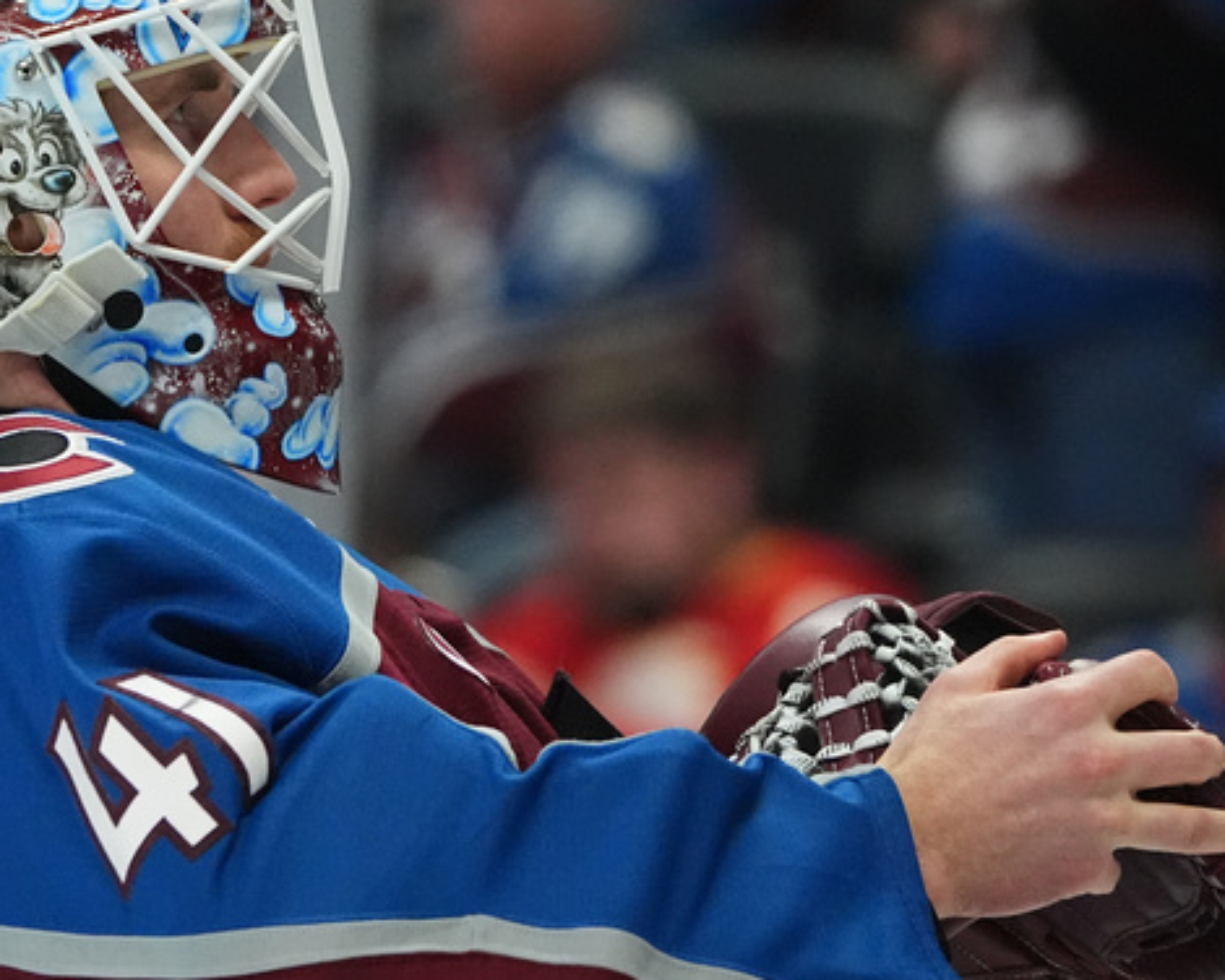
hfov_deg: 2.9
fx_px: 24219
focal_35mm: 668
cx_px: 180
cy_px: 487
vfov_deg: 2.3
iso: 8000
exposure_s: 1/1600
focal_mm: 327
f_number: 5.6
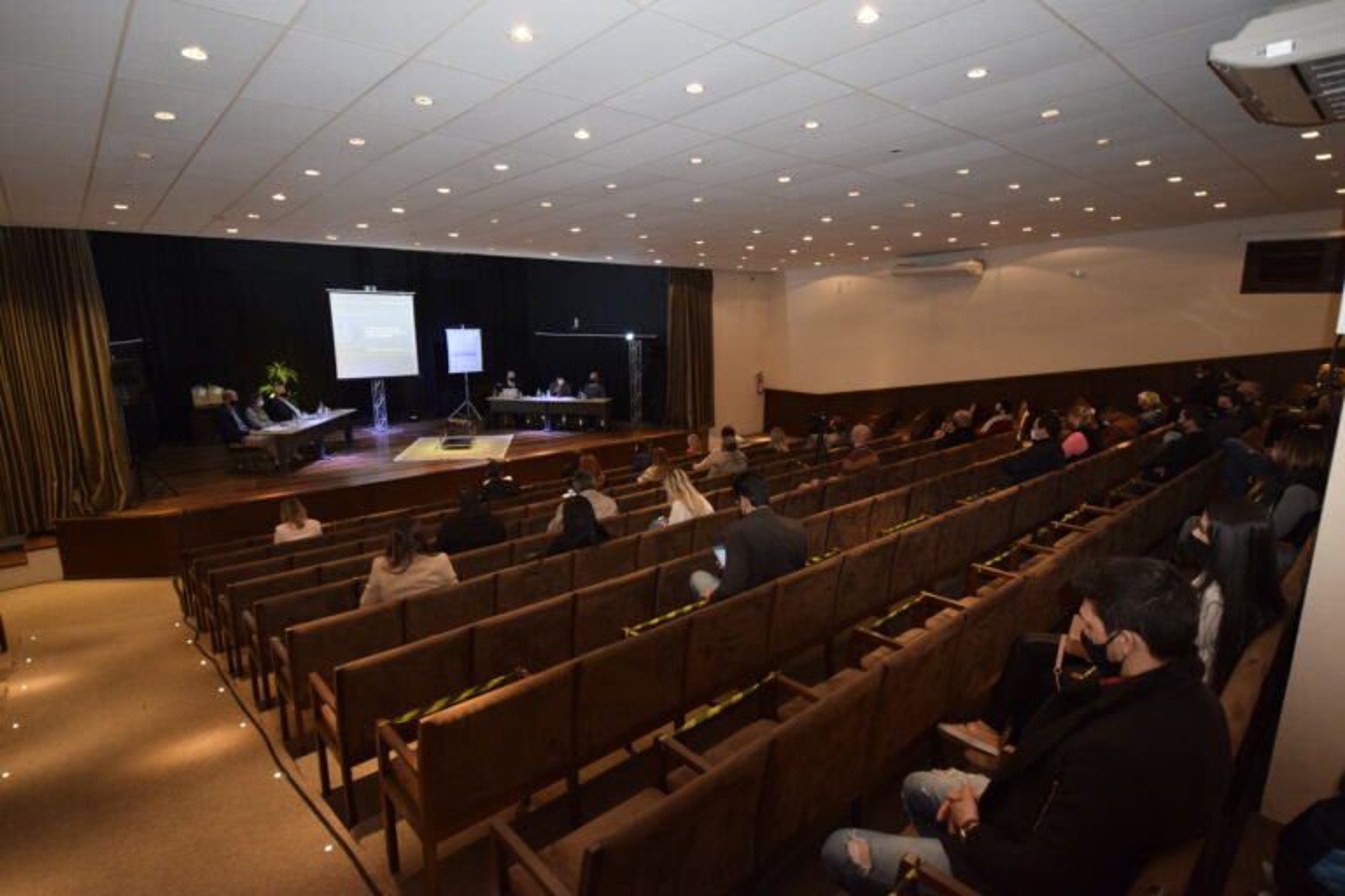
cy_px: 448
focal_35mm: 18
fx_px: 672
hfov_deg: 90.0
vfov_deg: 67.4
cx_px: 672
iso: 1250
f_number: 4
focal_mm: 12
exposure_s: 1/60
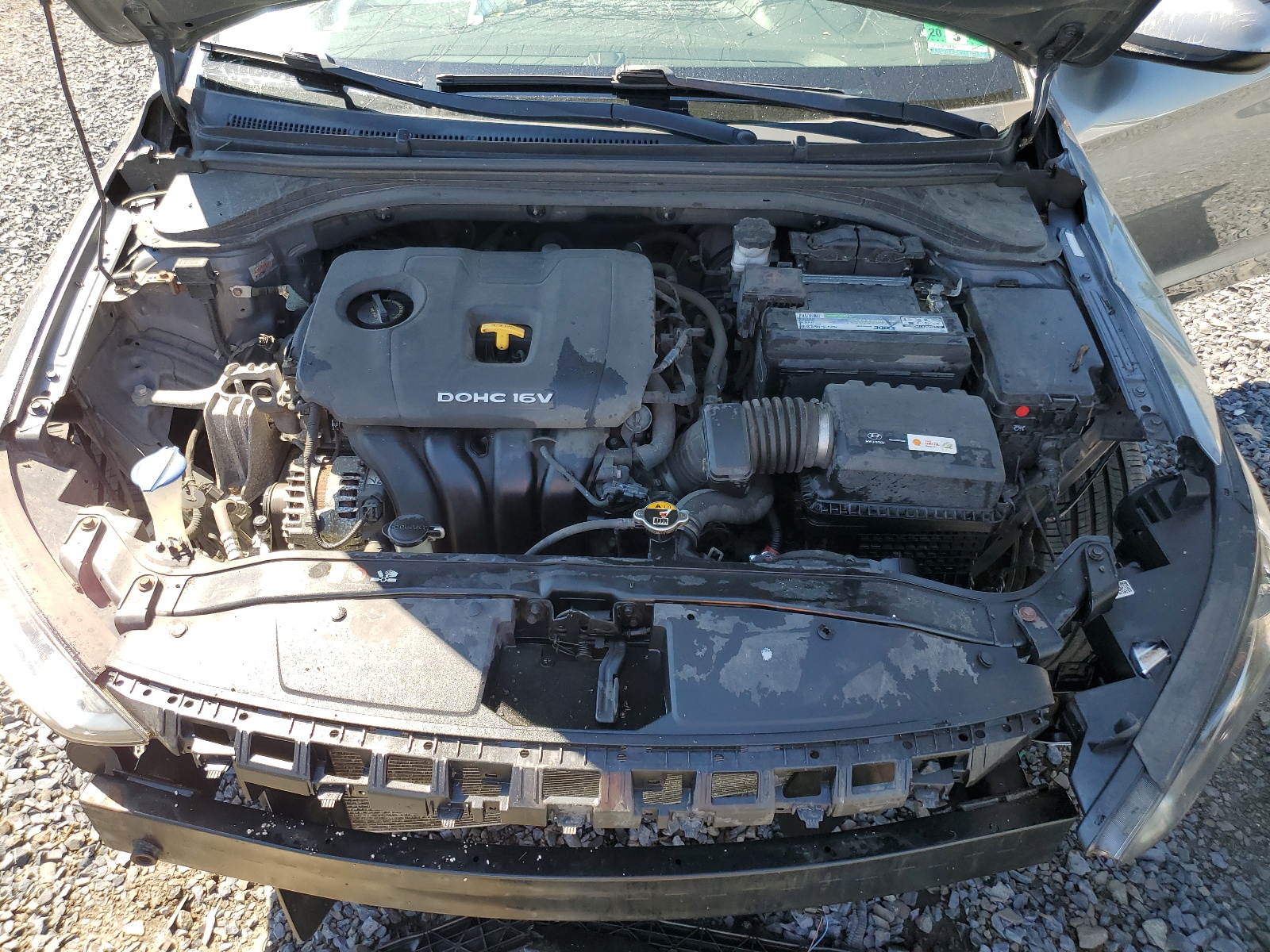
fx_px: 954
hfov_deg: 67.3
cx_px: 635
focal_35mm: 26
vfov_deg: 53.1
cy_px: 476
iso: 50
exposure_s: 1/526
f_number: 1.5
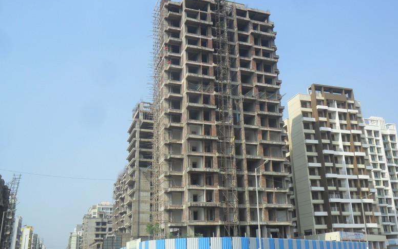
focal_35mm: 35
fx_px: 380
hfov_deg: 55.3
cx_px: 205
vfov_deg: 36.3
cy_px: 140
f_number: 3.7
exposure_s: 1/1000
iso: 100
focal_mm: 5.7
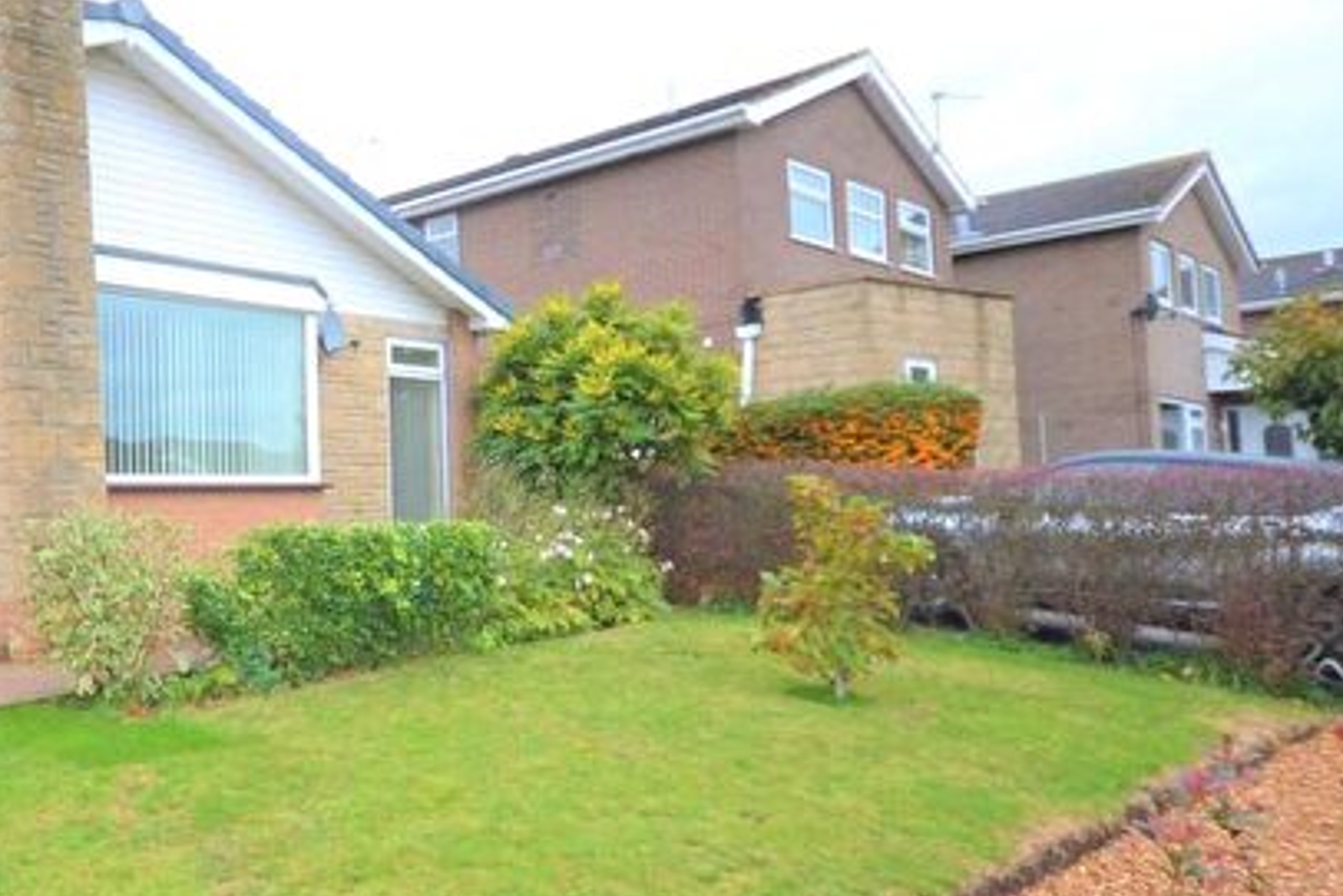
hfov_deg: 55.4
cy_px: 422
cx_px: 241
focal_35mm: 31
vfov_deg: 42.3
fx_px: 1157
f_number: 5
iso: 400
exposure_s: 1/100
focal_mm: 12
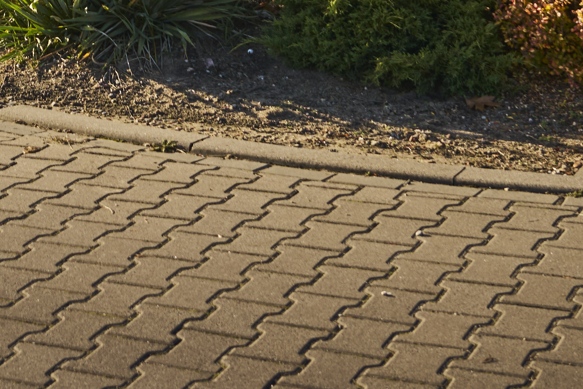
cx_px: -113
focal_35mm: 111
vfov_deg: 10.7
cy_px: -505
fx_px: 1797
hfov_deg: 17.6
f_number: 5.6
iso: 100
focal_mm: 24
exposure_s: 1/320
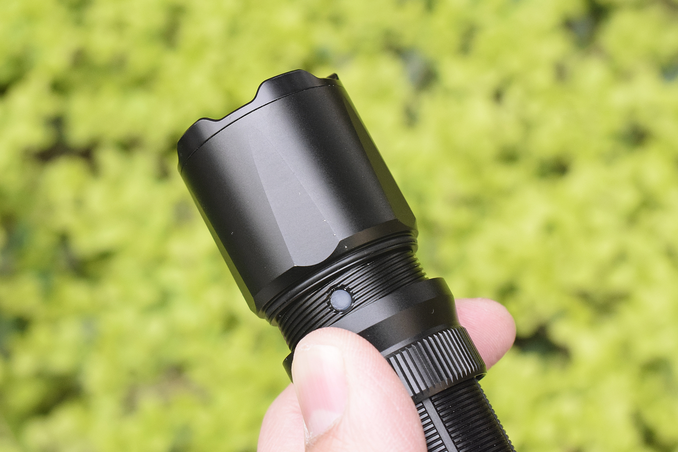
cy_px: 226
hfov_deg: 24.6
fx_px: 1554
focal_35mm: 82
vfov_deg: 16.6
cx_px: 339
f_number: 10
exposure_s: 1/400
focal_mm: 55
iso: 3200
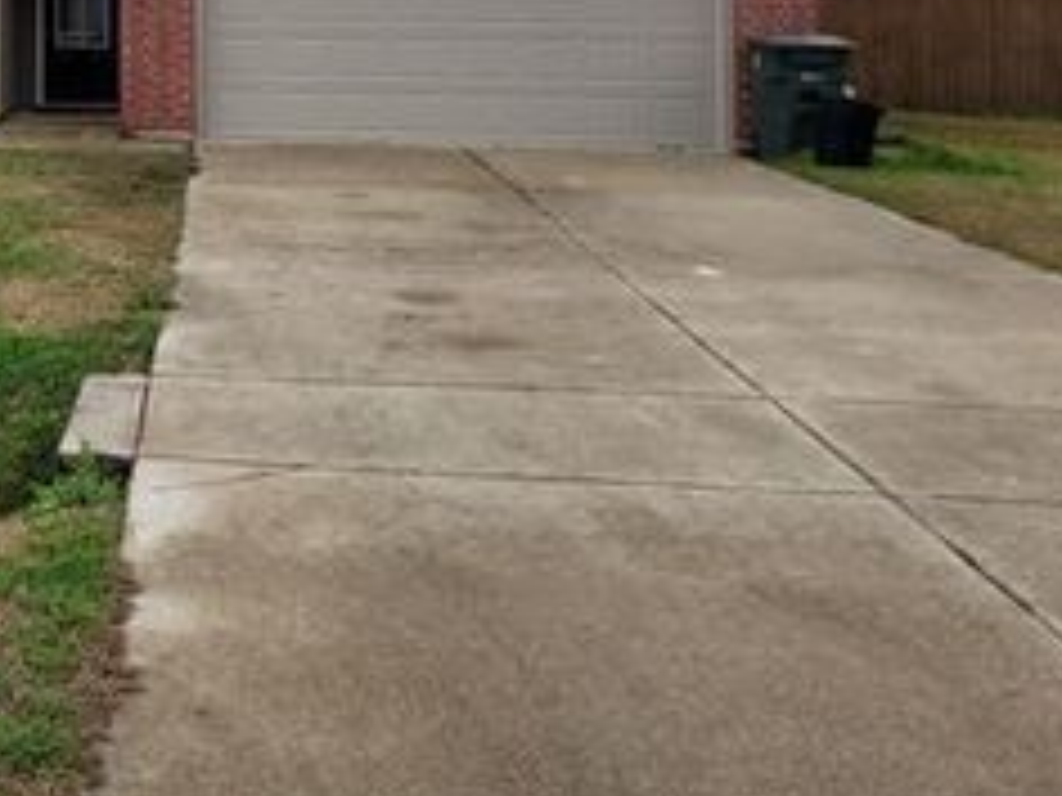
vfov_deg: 25.1
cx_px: -18
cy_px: -25
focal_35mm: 55
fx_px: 1687
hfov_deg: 32.0
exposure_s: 1/968
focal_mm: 5.4
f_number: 1.8
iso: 40
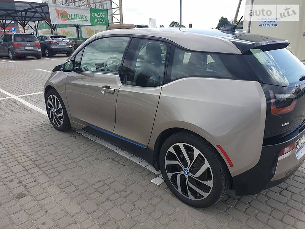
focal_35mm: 26
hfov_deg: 67.3
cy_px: 114
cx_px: 152
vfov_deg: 53.1
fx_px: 229
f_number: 2.4
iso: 50
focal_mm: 4.3
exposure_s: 1/812
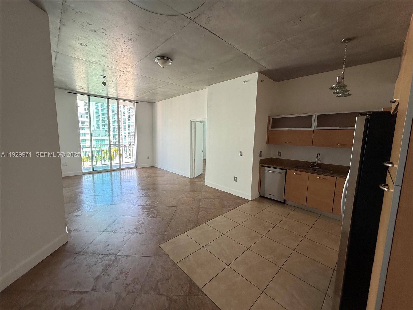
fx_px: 167
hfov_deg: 102.1
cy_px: 155
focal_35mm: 14
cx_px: 206
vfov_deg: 85.7
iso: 64
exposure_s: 1/204
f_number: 2.2
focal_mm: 2.22
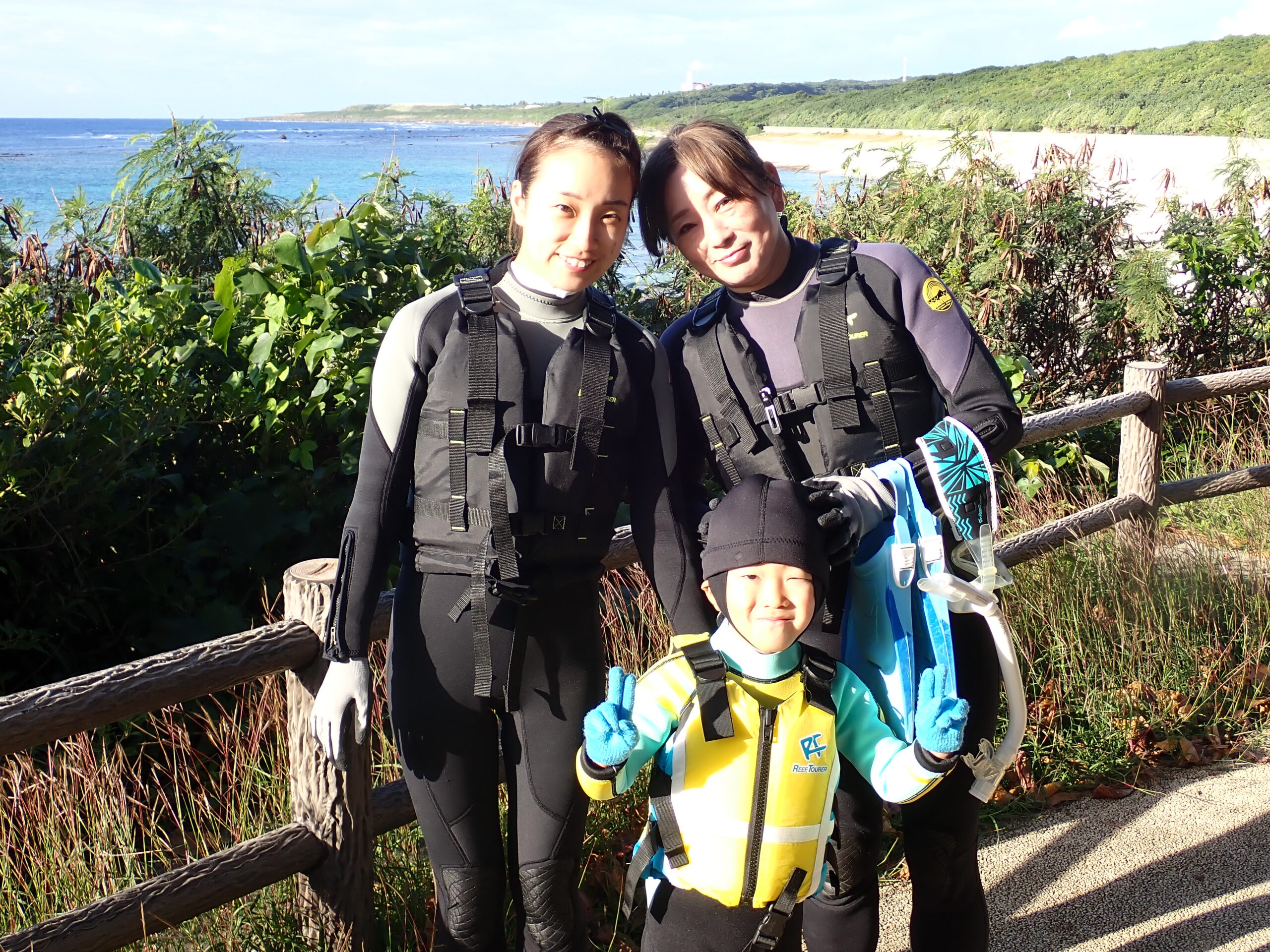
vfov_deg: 32.9
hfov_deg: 42.9
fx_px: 1614
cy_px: 476
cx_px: 635
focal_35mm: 44
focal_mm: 7.84
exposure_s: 1/250
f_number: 4
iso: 100
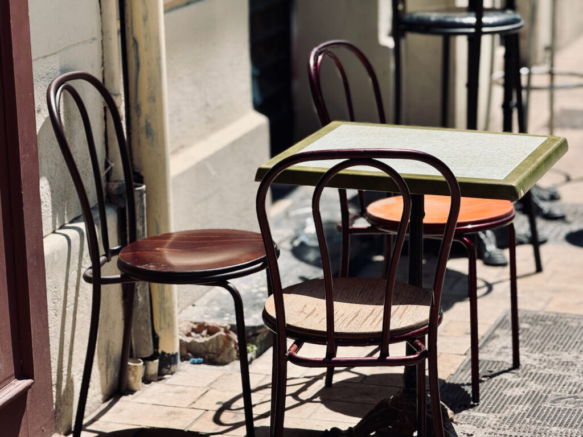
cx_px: 292
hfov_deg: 16.4
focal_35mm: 120
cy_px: 218
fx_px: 2021
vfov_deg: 12.3
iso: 64
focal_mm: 15.66
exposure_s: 1/1294
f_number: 2.8
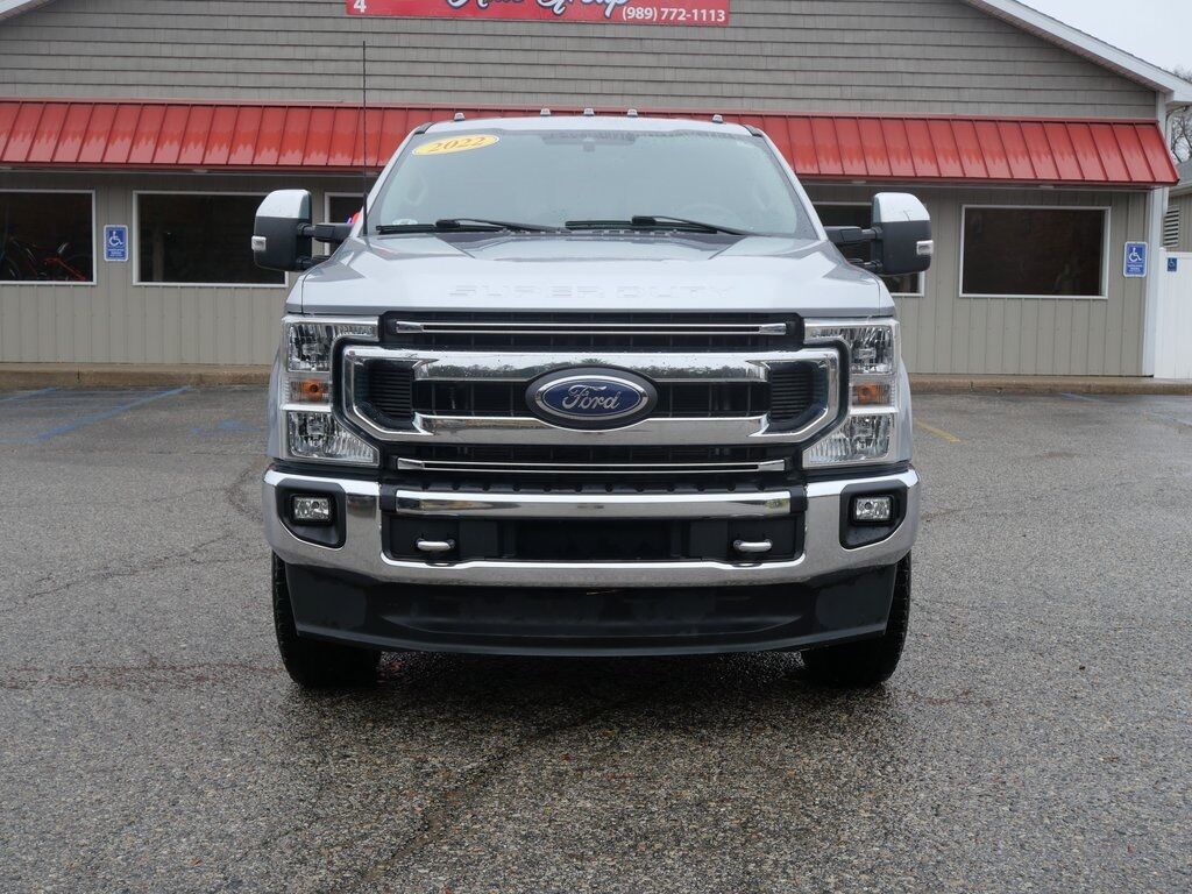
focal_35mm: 44
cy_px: 447
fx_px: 1515
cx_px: 596
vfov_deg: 32.9
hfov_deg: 42.9
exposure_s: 1/125
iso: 200
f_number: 5
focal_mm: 22
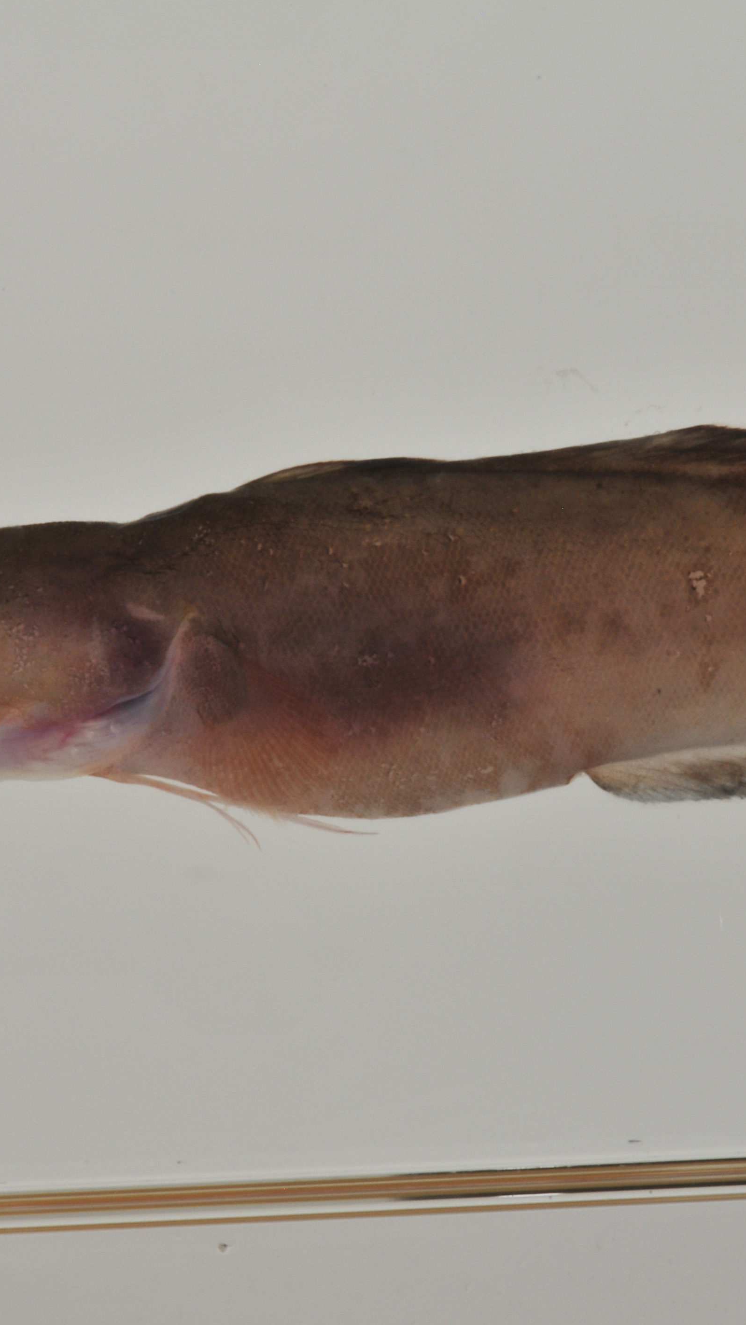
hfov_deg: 4.9
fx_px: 8747
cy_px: 662
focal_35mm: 249
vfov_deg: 8.7
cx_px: 706
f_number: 36
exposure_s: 1/60
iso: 200
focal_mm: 105
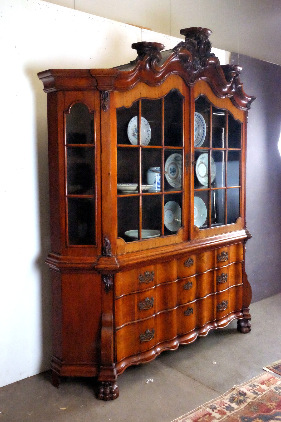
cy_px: 211
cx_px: 140
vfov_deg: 54.4
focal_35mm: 35
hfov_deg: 37.9
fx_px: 410
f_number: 13
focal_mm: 23.3
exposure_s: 1/50
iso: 25600
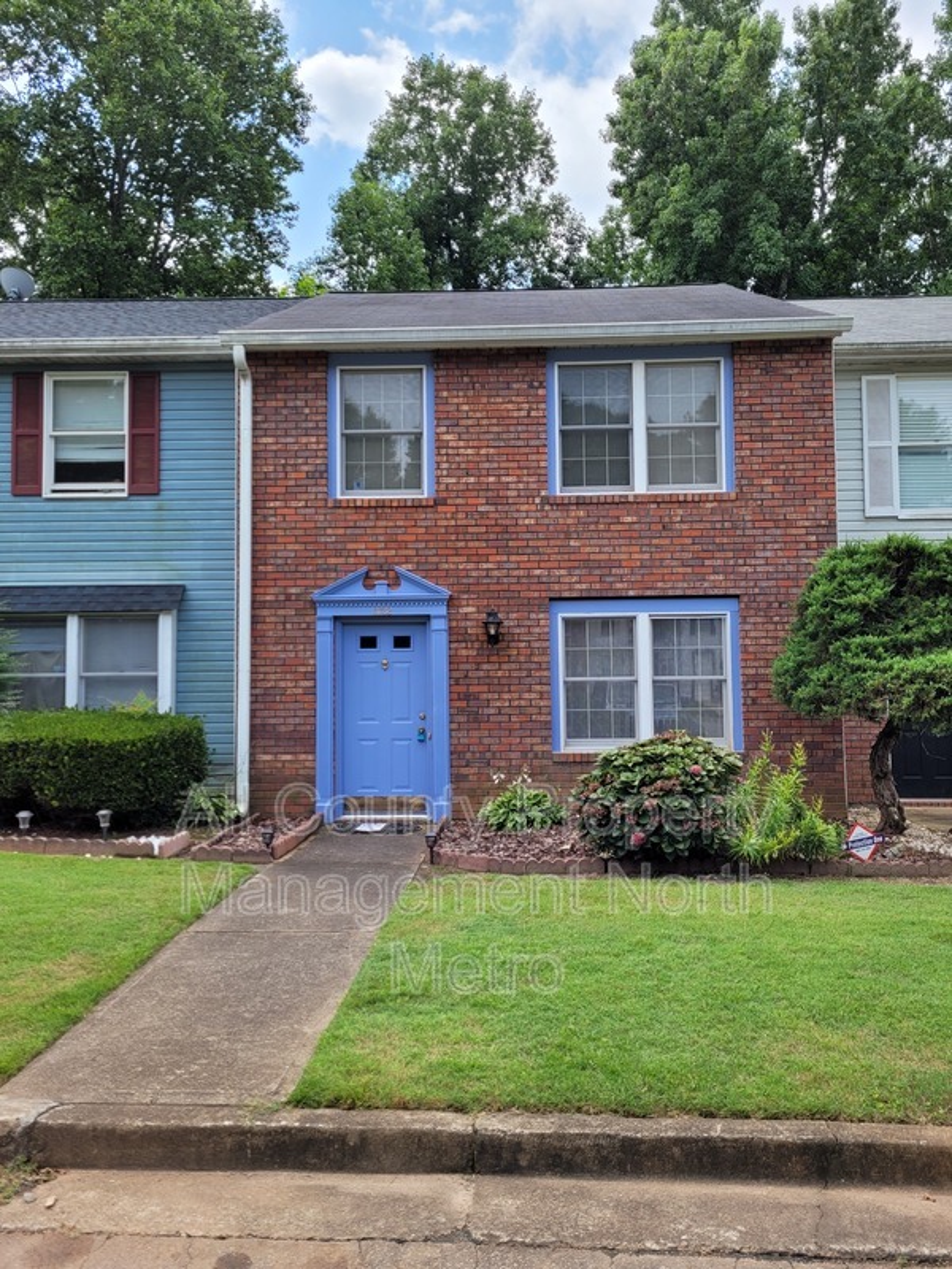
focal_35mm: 26
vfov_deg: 67.3
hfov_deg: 53.1
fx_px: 953
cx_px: 476
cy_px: 634
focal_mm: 5.4
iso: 40
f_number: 1.8
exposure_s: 1/1081
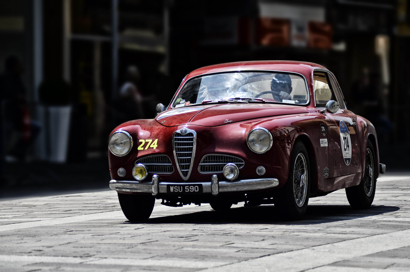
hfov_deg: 18.2
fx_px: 1278
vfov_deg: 12.1
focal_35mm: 112
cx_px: 205
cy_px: 136
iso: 100
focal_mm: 75
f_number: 4
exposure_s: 1/1600
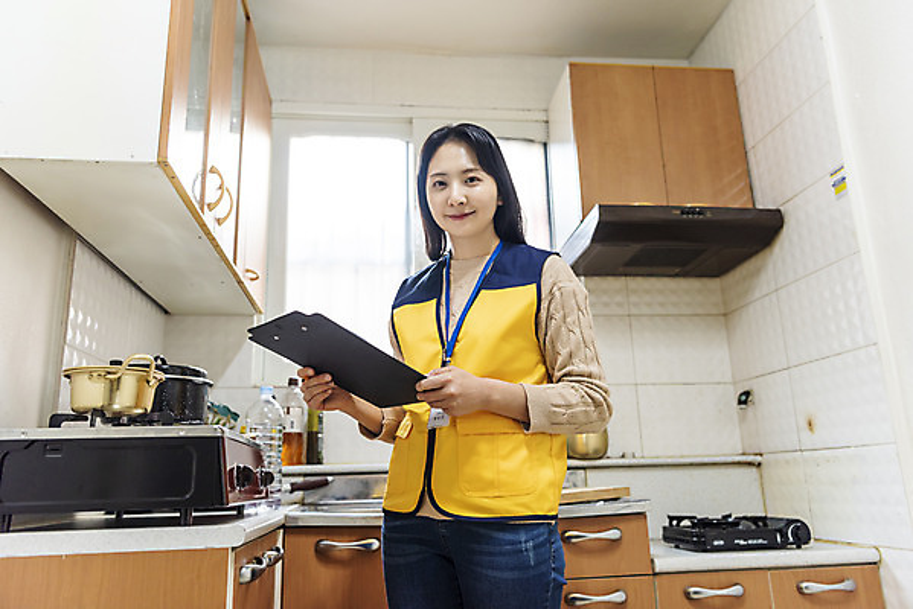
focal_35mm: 29
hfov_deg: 63.6
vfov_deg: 45.0
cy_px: 304
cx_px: 456
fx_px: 736
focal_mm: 29
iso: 640
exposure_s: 1/125
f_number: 2.8
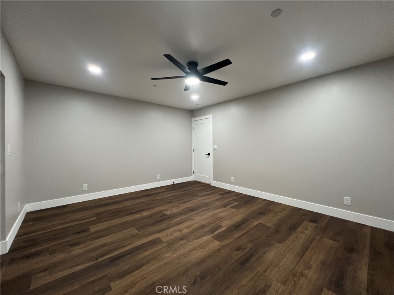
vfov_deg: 89.9
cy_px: 148
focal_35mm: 13
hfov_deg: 106.2
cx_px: 197
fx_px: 148
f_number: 1.8
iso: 160
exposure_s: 1/60
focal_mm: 1.57
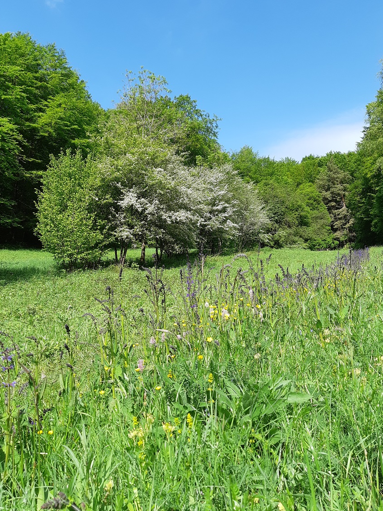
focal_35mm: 30
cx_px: 165
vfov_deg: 59.9
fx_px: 443
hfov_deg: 46.7
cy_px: 233
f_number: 1.7
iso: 40
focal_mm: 3.93
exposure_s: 1/993
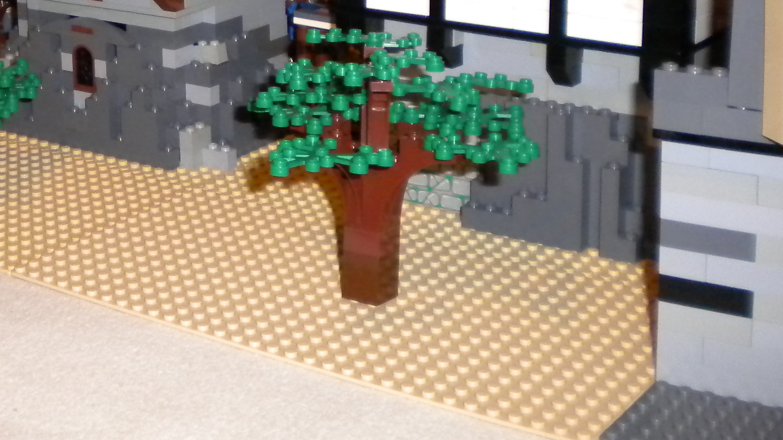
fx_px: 1453
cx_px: 124
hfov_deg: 29.3
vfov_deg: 16.6
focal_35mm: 70
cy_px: -68
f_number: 3.1
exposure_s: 1/30
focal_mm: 6.3
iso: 400
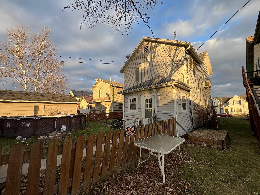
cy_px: 98
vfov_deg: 89.9
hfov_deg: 106.2
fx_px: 98
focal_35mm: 13
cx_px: 130
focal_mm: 1.57
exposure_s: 1/248
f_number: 1.8
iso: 32
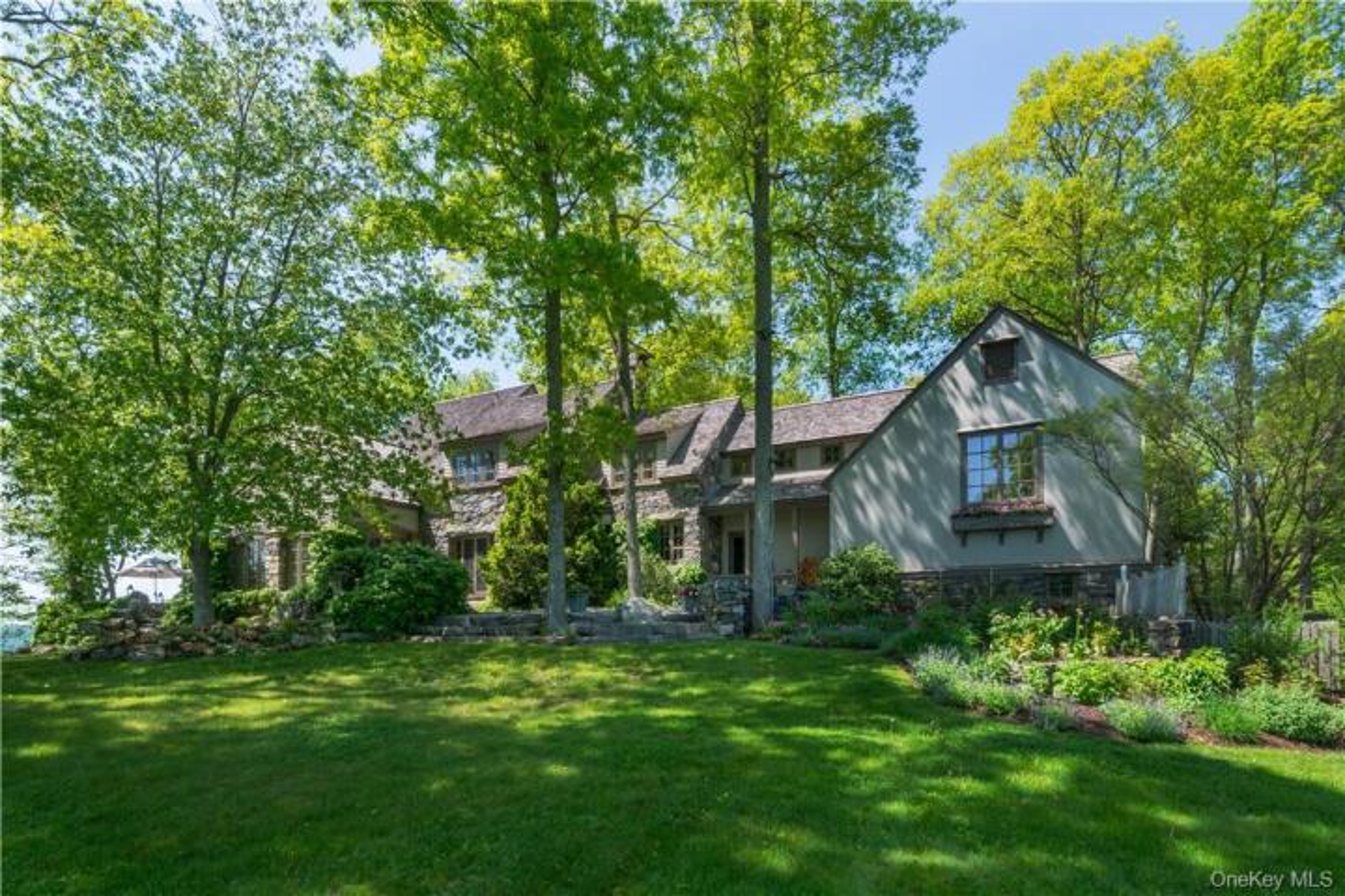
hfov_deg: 96.7
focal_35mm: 16
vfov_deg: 73.7
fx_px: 598
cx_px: 672
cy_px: 448
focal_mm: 16
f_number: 11
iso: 100
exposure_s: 1/15
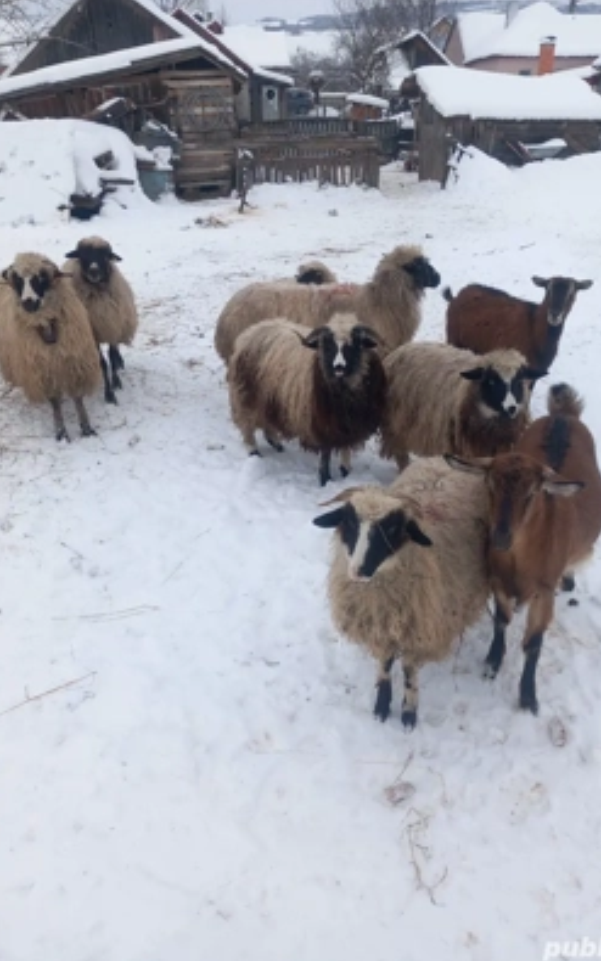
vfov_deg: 64.6
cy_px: 482
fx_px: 760
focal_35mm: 29
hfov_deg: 43.1
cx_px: 331
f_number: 1.8
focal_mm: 4
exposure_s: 1/333
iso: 20
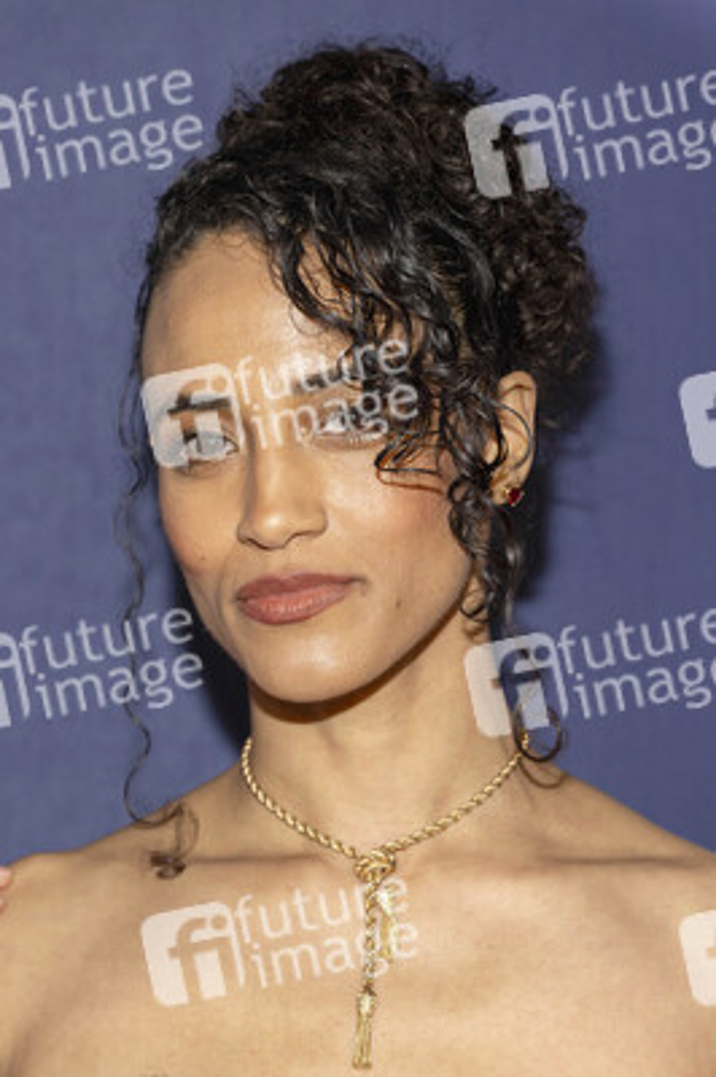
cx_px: 358
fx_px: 2809
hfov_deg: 14.5
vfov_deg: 21.7
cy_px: 538
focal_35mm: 94
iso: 800
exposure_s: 1/200
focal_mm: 94
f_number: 5.6
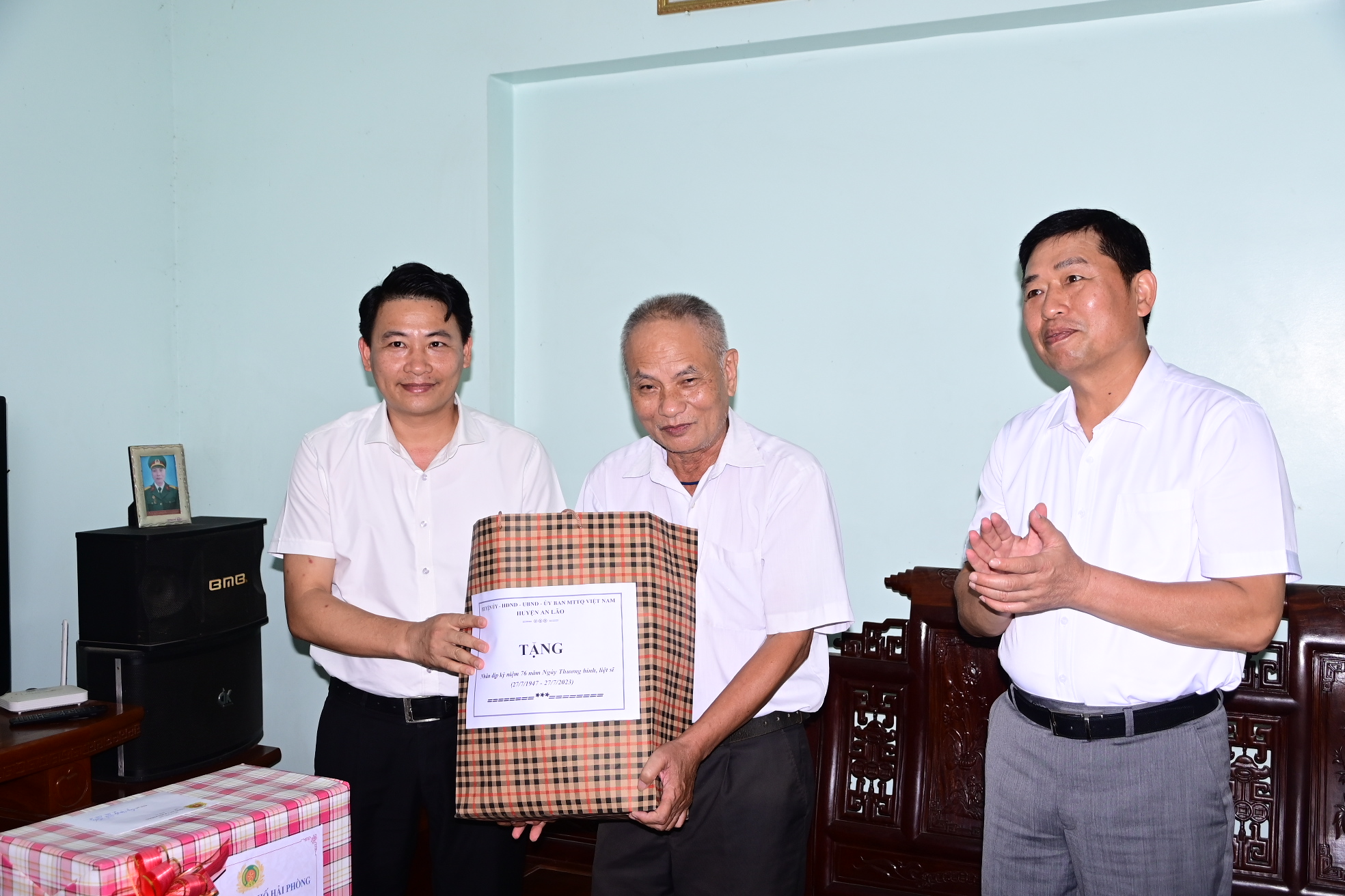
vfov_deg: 35.9
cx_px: 672
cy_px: 448
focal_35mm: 37
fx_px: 1382
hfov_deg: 51.9
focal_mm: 25
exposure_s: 1/200
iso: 400
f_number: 4
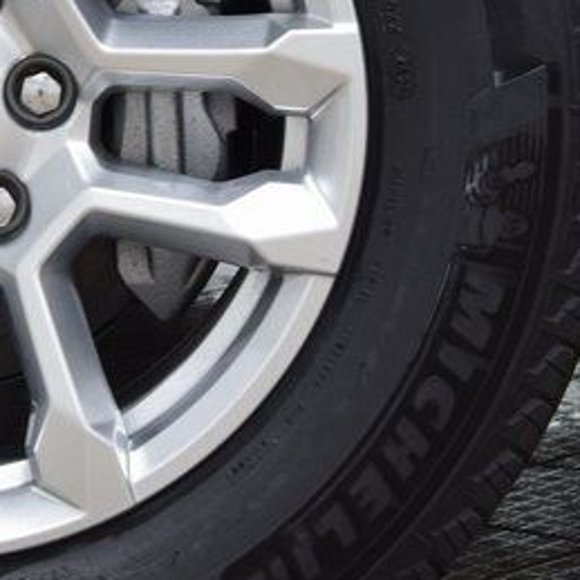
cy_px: 79
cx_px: -60
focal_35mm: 177
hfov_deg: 9.8
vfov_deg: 9.9
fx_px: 3349
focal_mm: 35
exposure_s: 1/15
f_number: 6.3
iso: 640
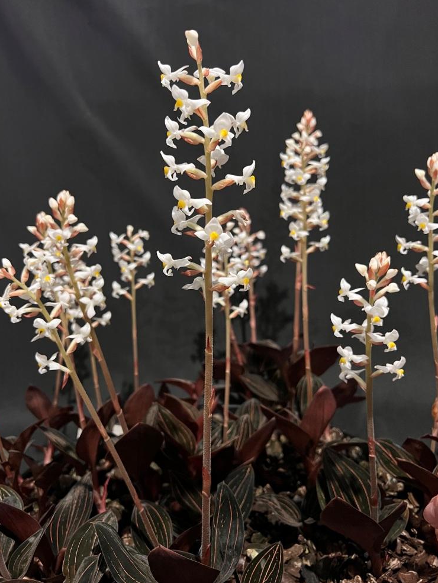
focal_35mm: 27
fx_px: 455
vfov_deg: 65.3
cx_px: 221
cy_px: 300
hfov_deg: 51.4
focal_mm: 5.7
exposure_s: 1/50
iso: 500
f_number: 1.5
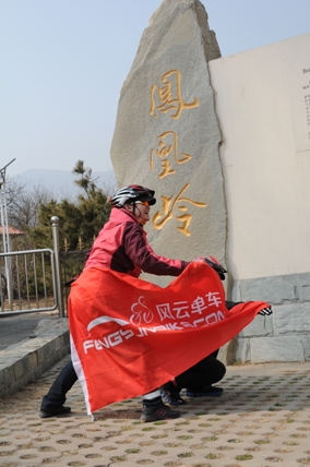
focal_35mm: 42
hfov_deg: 31.8
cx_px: 155
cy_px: 234
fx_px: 544
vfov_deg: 46.5
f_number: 10
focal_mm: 28
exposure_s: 1/400
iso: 250
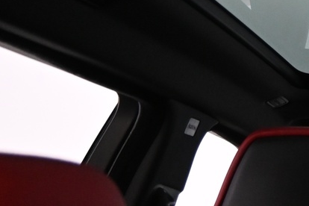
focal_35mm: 94
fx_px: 807
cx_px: 545
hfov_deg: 17.7
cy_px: 24
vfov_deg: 14.4
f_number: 3.5
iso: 1600
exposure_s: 1/25
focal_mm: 16
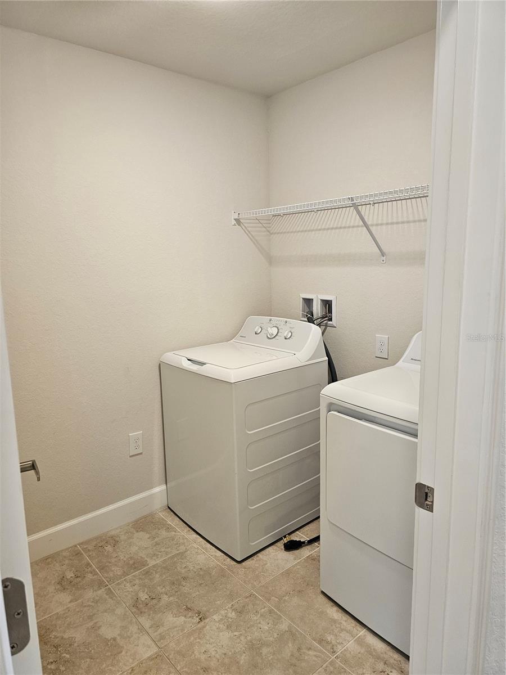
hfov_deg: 58.9
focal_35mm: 23
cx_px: 253
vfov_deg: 73.9
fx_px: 448
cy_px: 338
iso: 250
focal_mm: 6.3
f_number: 1.7
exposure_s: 1/120
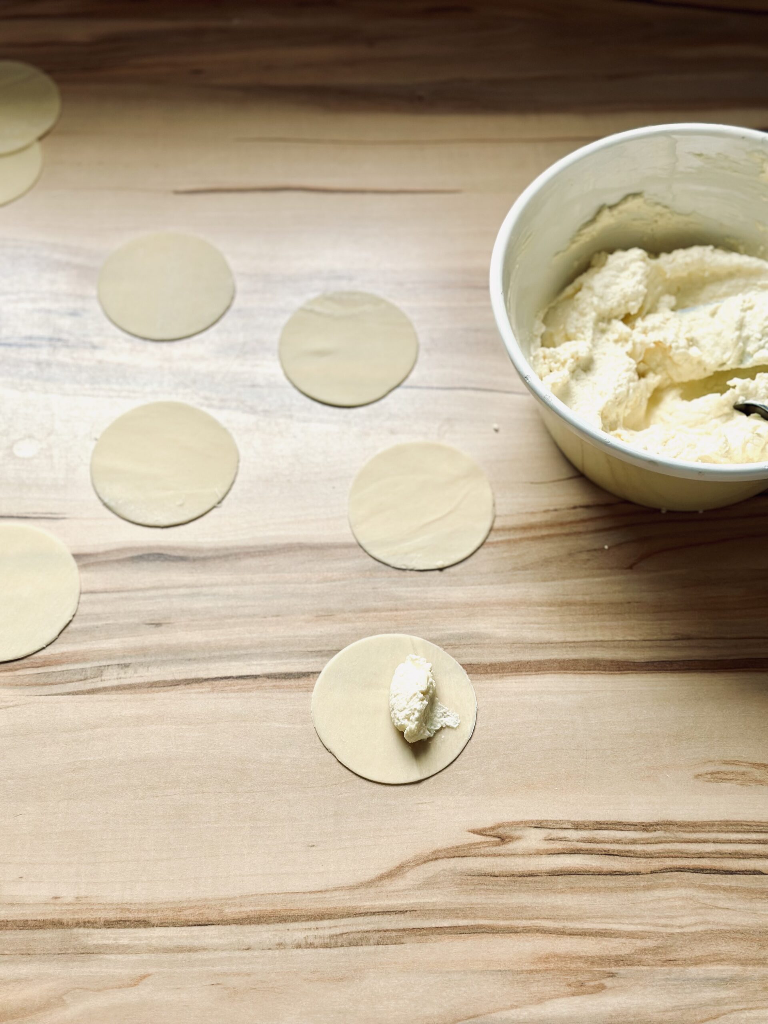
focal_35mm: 48
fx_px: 1420
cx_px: 384
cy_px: 512
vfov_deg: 39.7
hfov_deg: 30.3
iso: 80
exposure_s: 1/206
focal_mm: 6.86
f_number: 1.78
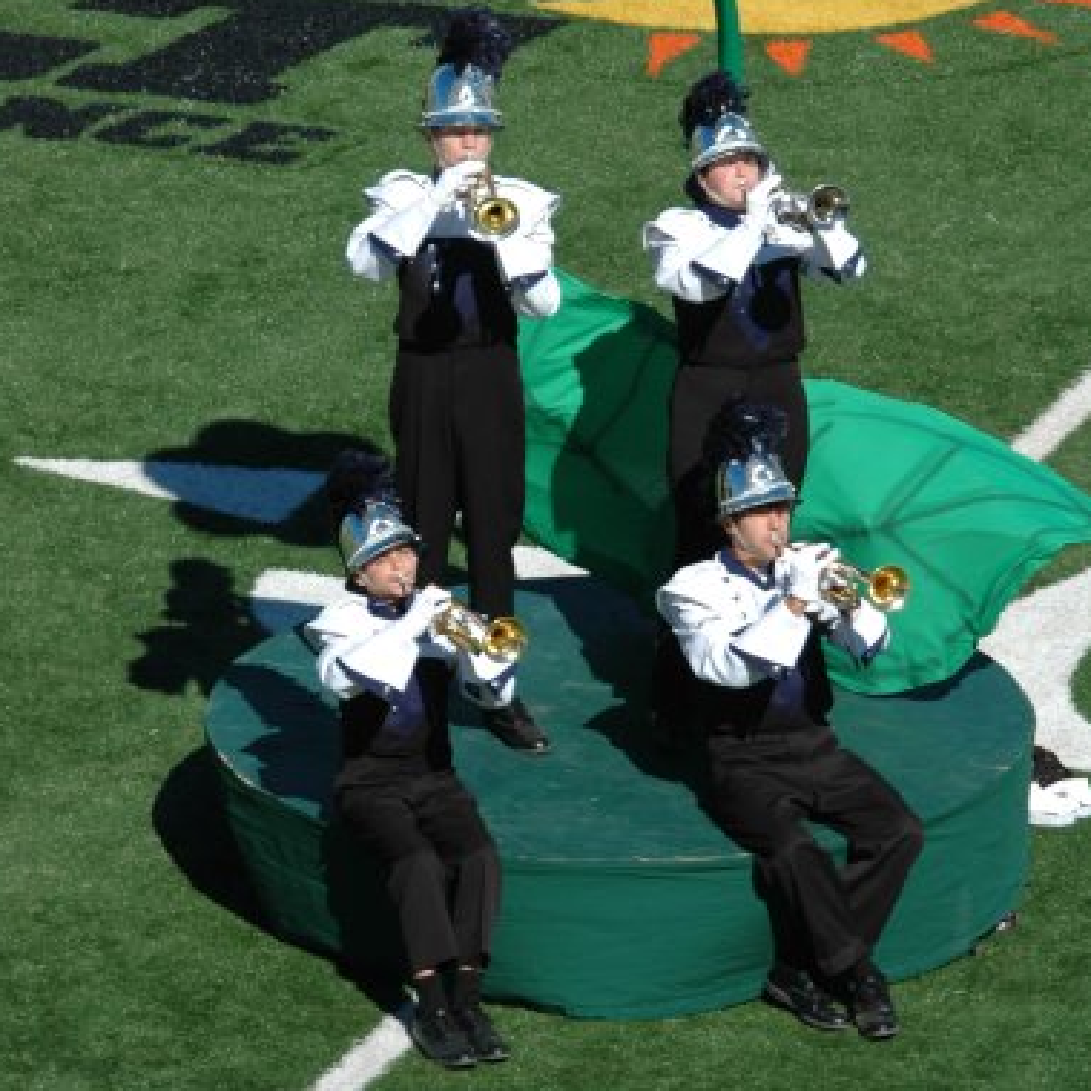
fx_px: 17223
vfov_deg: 3.6
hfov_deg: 3.6
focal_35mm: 483
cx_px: 558
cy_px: 393
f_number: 5.6
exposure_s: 1/1000
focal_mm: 240
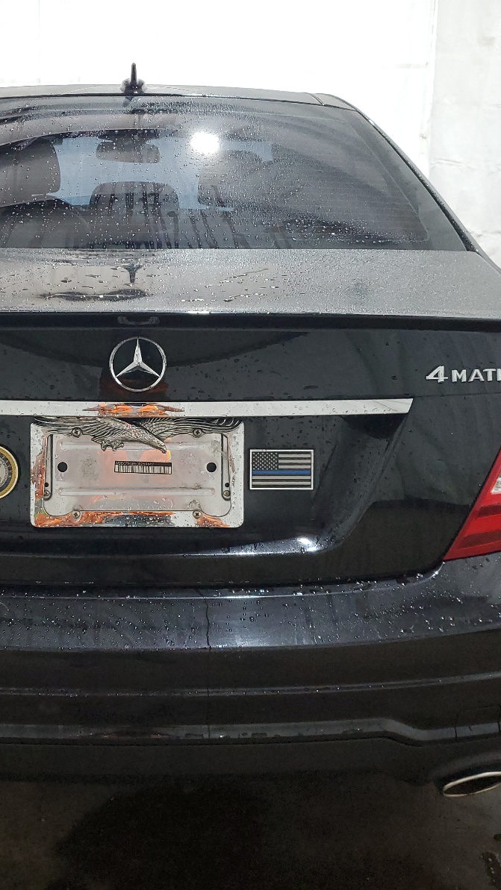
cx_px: 137
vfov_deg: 52.8
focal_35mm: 38
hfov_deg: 30.8
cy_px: 445
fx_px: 898
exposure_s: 1/60.2
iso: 168
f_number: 1.5
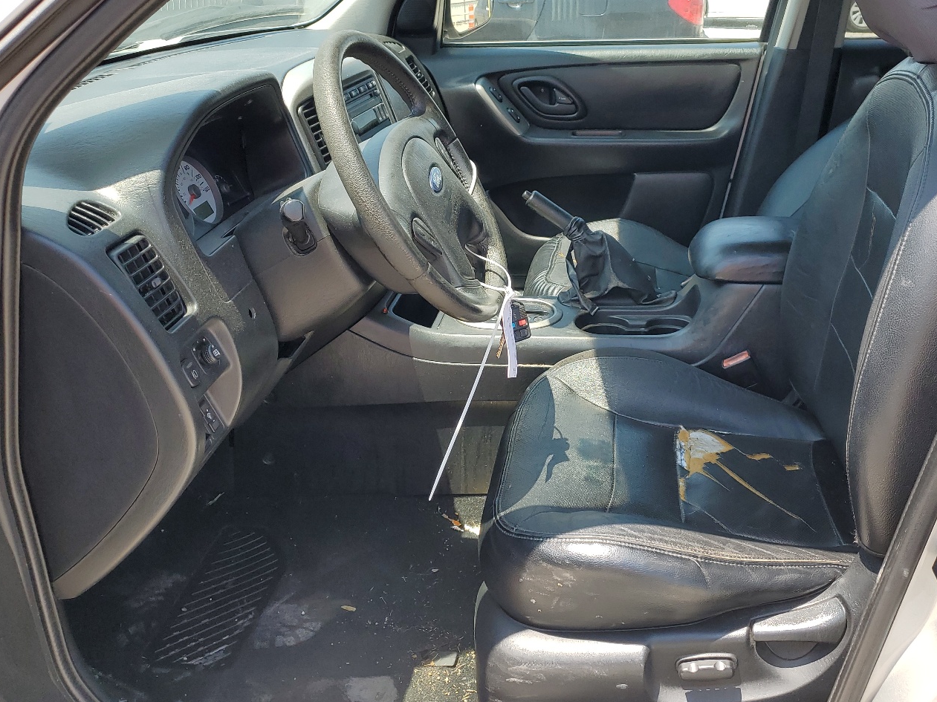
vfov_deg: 42.8
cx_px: 549
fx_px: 893
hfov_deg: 55.1
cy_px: 302
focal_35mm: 33
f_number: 1.5
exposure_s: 1/714
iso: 50
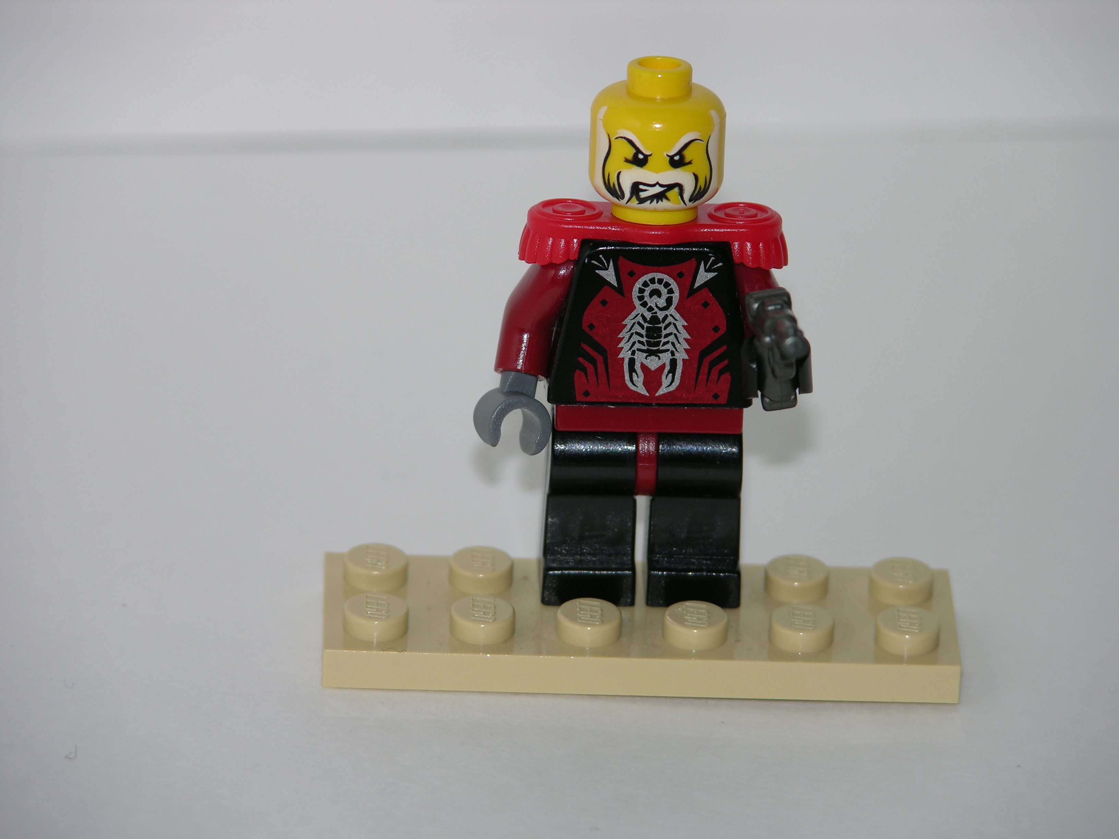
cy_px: 420
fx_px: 9051
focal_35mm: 280
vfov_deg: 5.3
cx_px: 560
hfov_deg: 7.1
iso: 50
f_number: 4.2
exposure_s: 1/253
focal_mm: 71.2
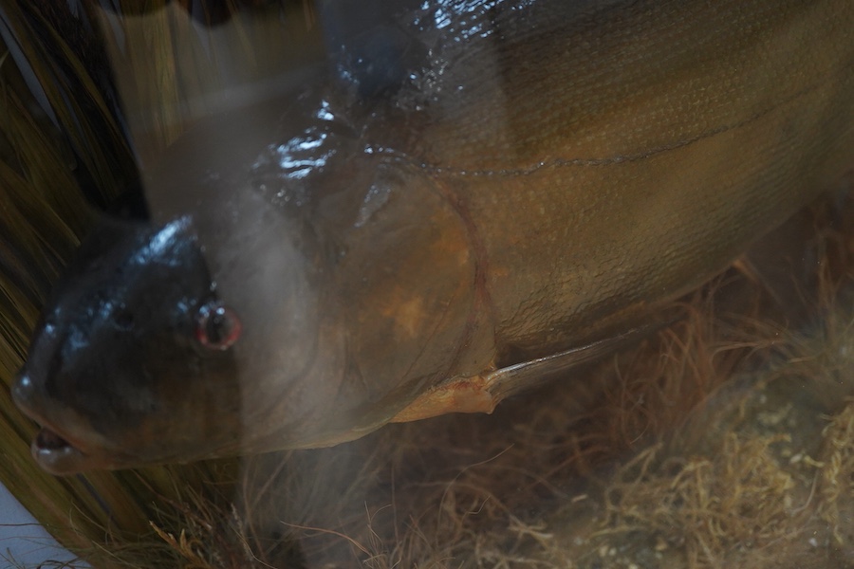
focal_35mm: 45
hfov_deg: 43.6
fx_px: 1067
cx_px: 427
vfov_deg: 29.9
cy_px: 284
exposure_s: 1/125
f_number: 3.5
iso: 1600
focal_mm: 30
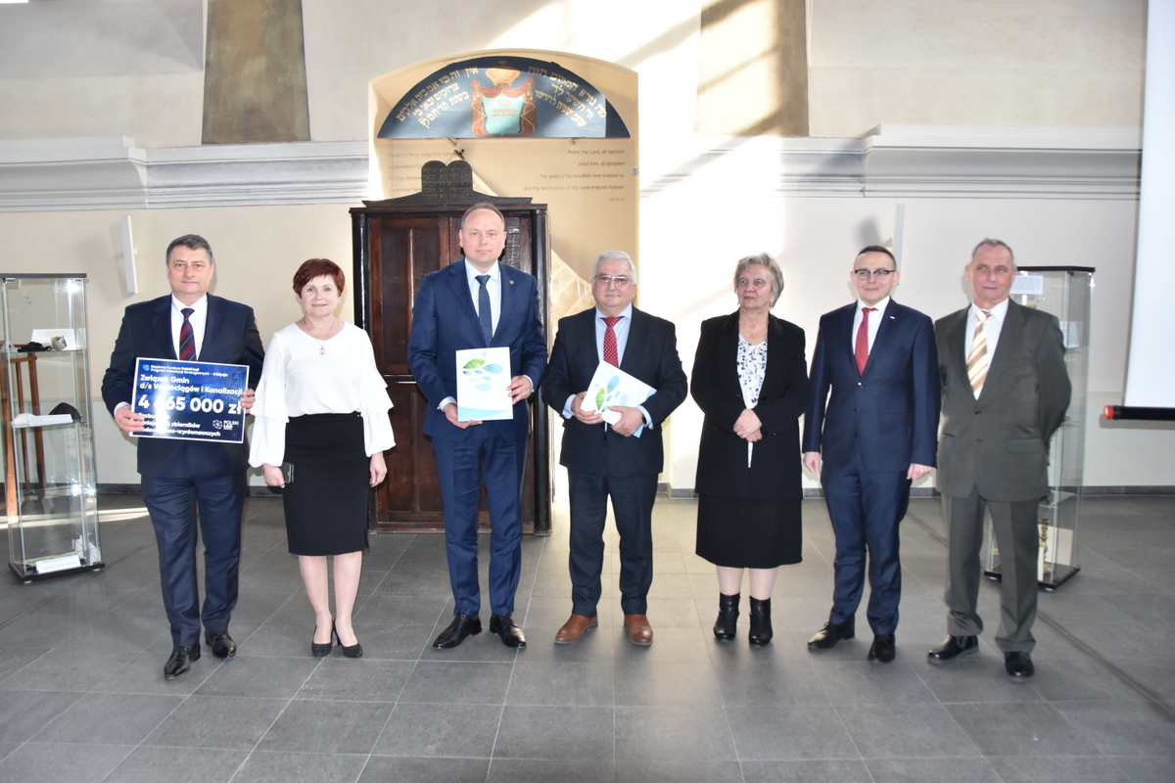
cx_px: 588
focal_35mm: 27
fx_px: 881
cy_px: 392
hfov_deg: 67.4
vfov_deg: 47.9
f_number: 3.5
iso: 720
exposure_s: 1/200
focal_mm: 18
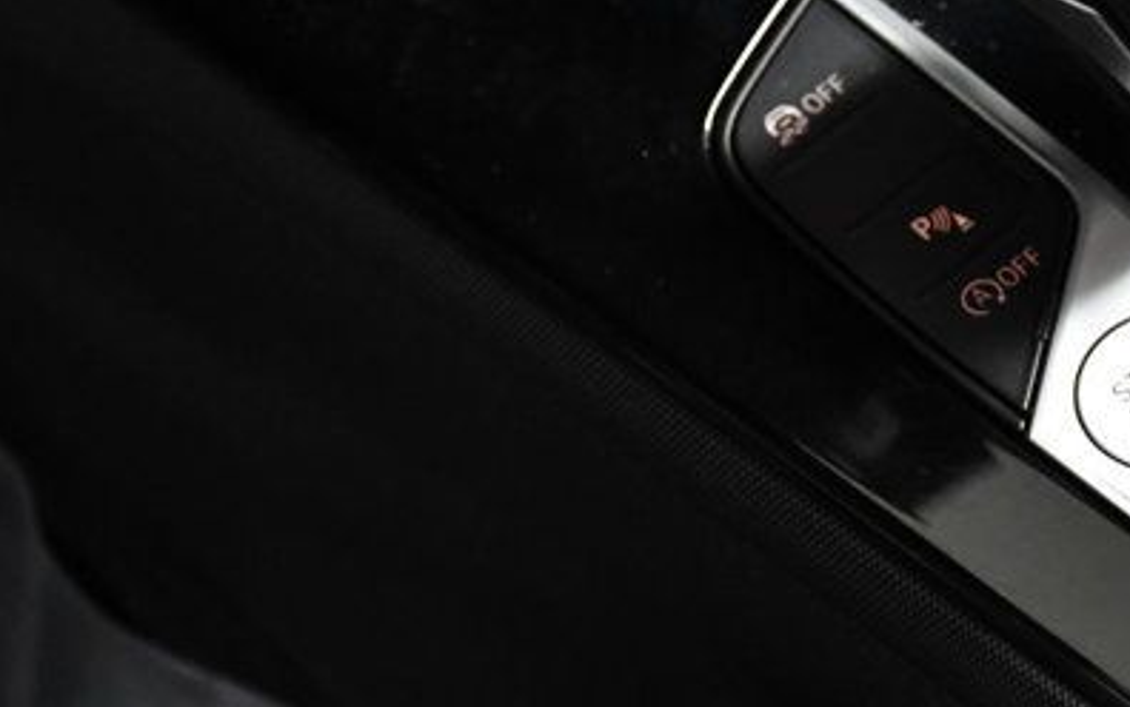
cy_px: -9
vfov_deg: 8.7
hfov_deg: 13.7
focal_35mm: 150
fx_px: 4622
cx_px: 1176
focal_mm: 38
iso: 2500
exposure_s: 1/125
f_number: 5.6
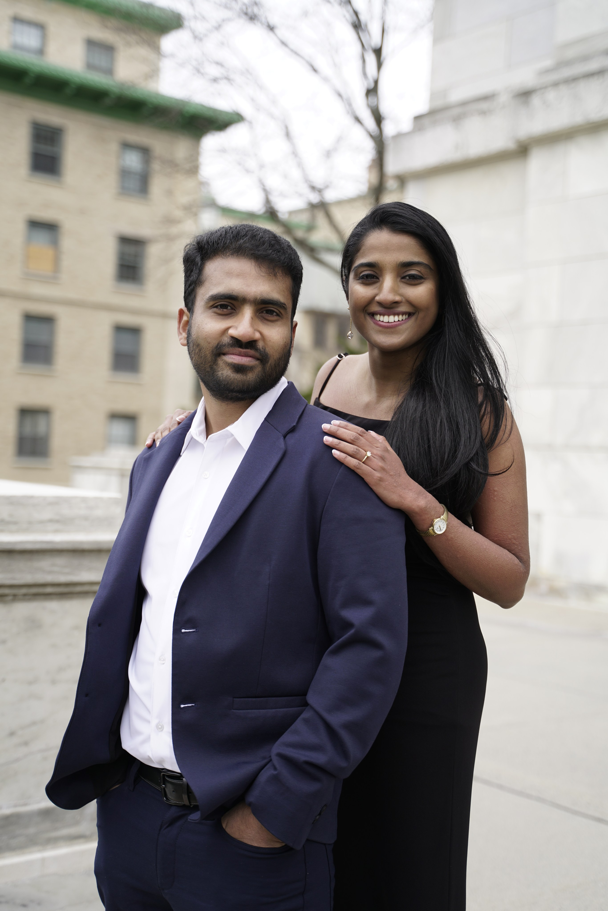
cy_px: 456
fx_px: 1241
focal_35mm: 49
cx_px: 304
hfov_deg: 27.5
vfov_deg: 40.3
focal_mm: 49
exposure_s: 1/500
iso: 100
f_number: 2.8
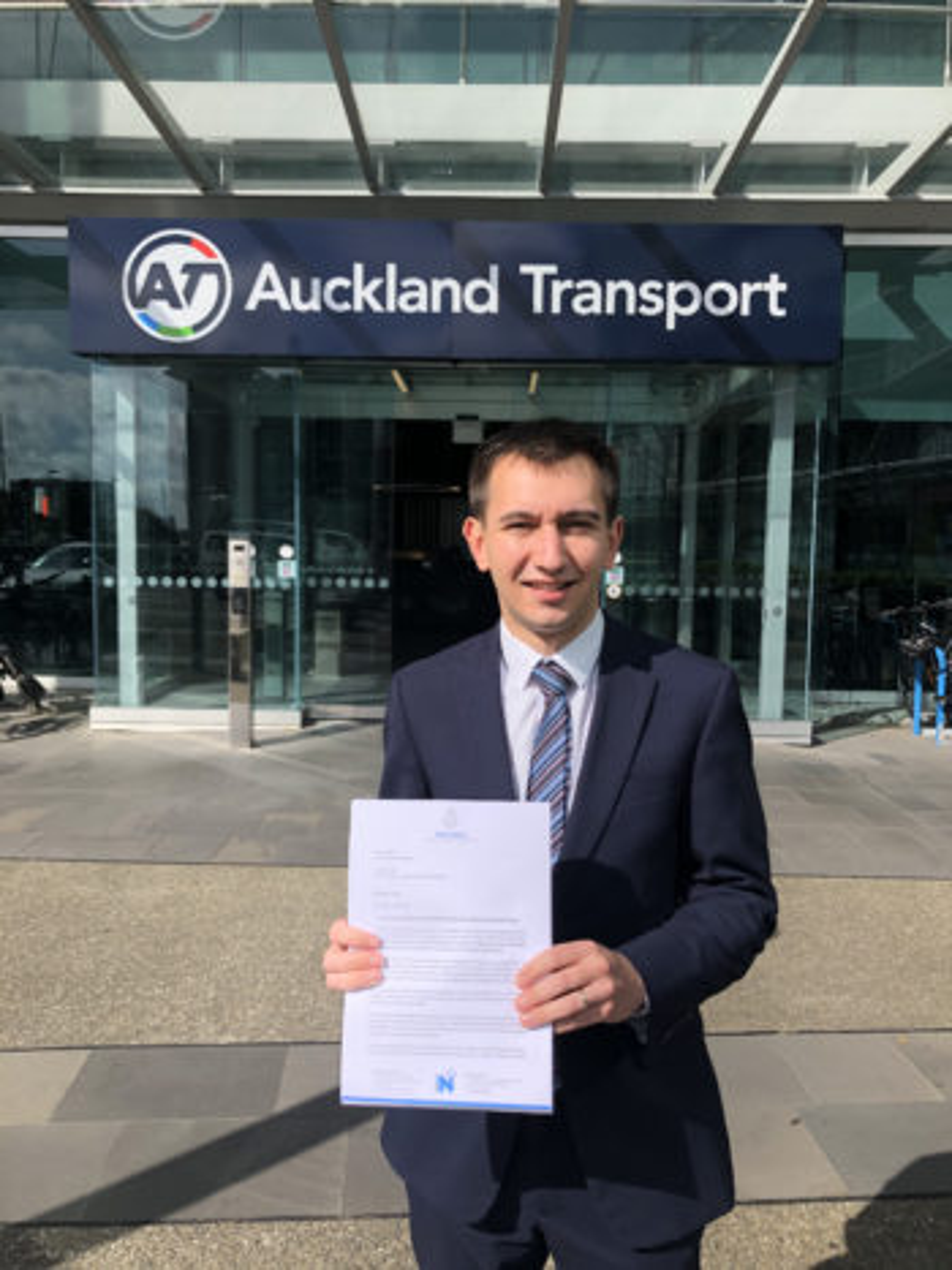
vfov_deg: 63.5
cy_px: 635
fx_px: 1027
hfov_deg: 49.7
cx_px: 476
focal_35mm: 28
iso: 20
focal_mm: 3.99
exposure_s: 1/2114
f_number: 1.8
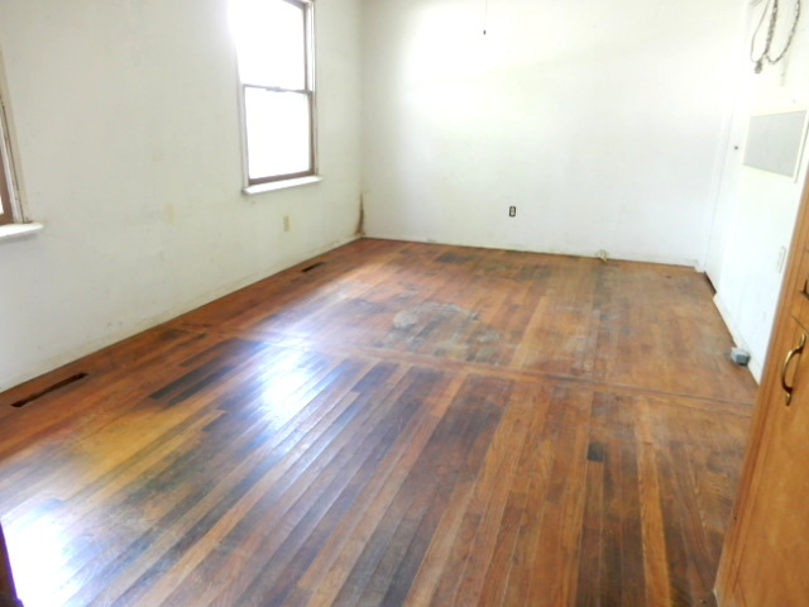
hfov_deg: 71.6
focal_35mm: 24
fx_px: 561
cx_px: 404
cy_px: 304
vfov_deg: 56.8
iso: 400
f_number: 3.4
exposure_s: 1/10
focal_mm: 4.3
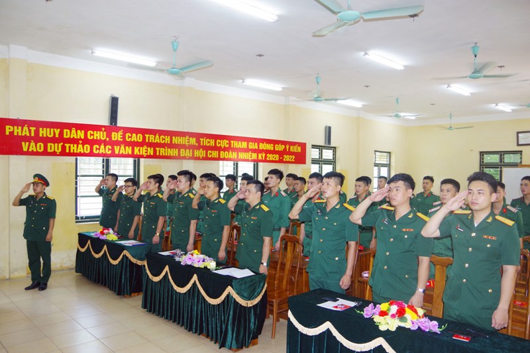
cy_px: 176
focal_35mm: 27
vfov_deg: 47.9
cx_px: 265
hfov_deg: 67.4
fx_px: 397
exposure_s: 1/50
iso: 400
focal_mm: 18
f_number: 4.5
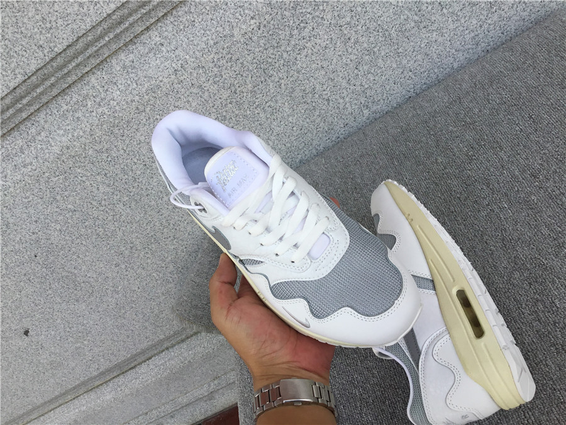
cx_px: 283
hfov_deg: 58.4
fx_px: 507
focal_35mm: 31
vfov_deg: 45.4
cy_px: 212
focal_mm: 3.3
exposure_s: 1/696
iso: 25
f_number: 2.4
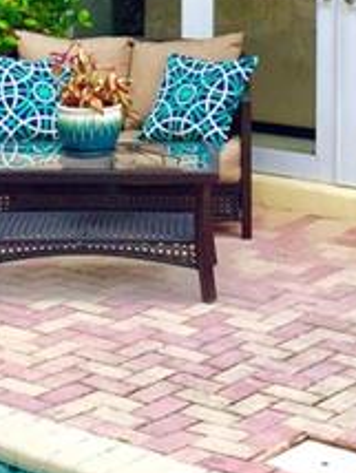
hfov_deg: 14.2
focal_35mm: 104
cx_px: 133
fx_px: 1423
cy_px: -122
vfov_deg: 17.8
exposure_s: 1/120
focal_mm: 4.15
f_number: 2.2
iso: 32
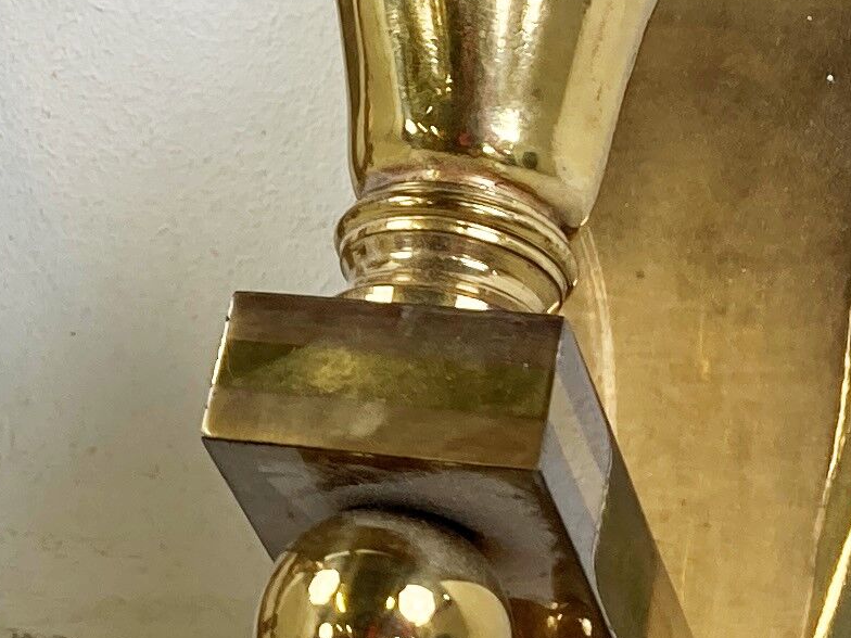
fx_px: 3540
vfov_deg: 10.3
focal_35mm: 144
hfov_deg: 13.3
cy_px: 80
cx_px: -199
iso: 40
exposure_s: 1/100
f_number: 1.8
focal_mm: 3.99
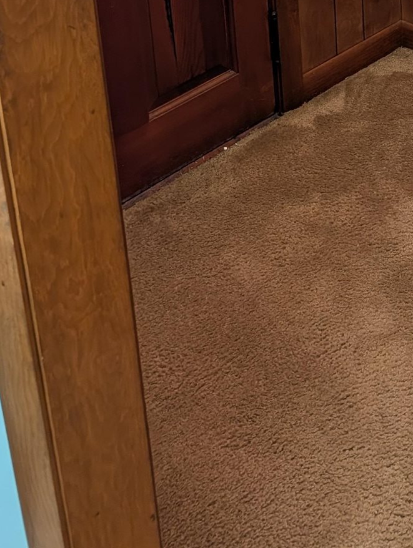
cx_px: 521
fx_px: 1000
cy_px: -168
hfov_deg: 21.4
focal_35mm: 63
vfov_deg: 26.1
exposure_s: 1/40
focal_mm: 6.9
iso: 37
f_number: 1.68
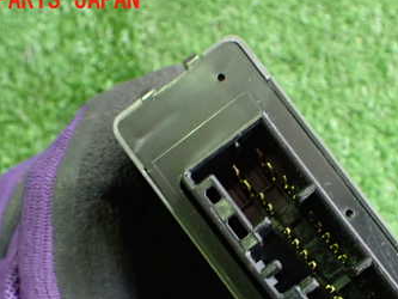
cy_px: 255
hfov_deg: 35.0
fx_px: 621
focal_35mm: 54
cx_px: 281
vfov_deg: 26.4
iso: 800
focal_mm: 5.4
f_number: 2.3
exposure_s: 1/30
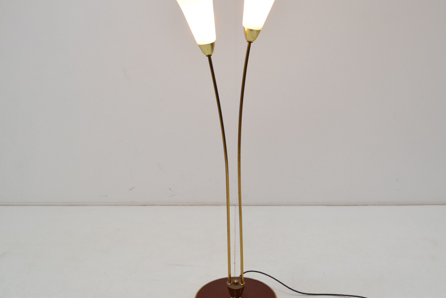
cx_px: 235
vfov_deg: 30.6
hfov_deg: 44.5
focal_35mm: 44
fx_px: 546
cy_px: 145
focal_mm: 22
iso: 1600
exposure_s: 1/100
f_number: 6.3
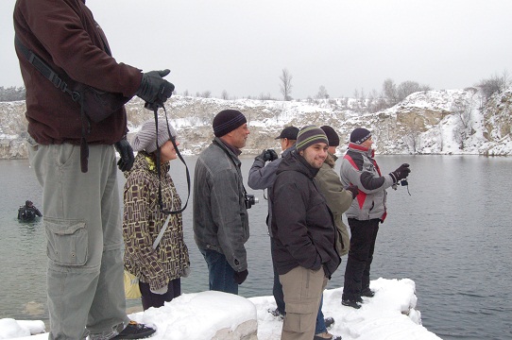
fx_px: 469
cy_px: 170
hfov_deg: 57.3
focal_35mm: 33
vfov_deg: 39.9
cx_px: 256
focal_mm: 22
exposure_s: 1/250
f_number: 8
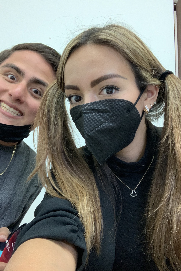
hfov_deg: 37.9
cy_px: 142
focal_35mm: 35
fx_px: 264
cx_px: 90
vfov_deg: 54.4
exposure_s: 1/40
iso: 200
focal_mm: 2.87
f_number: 2.2
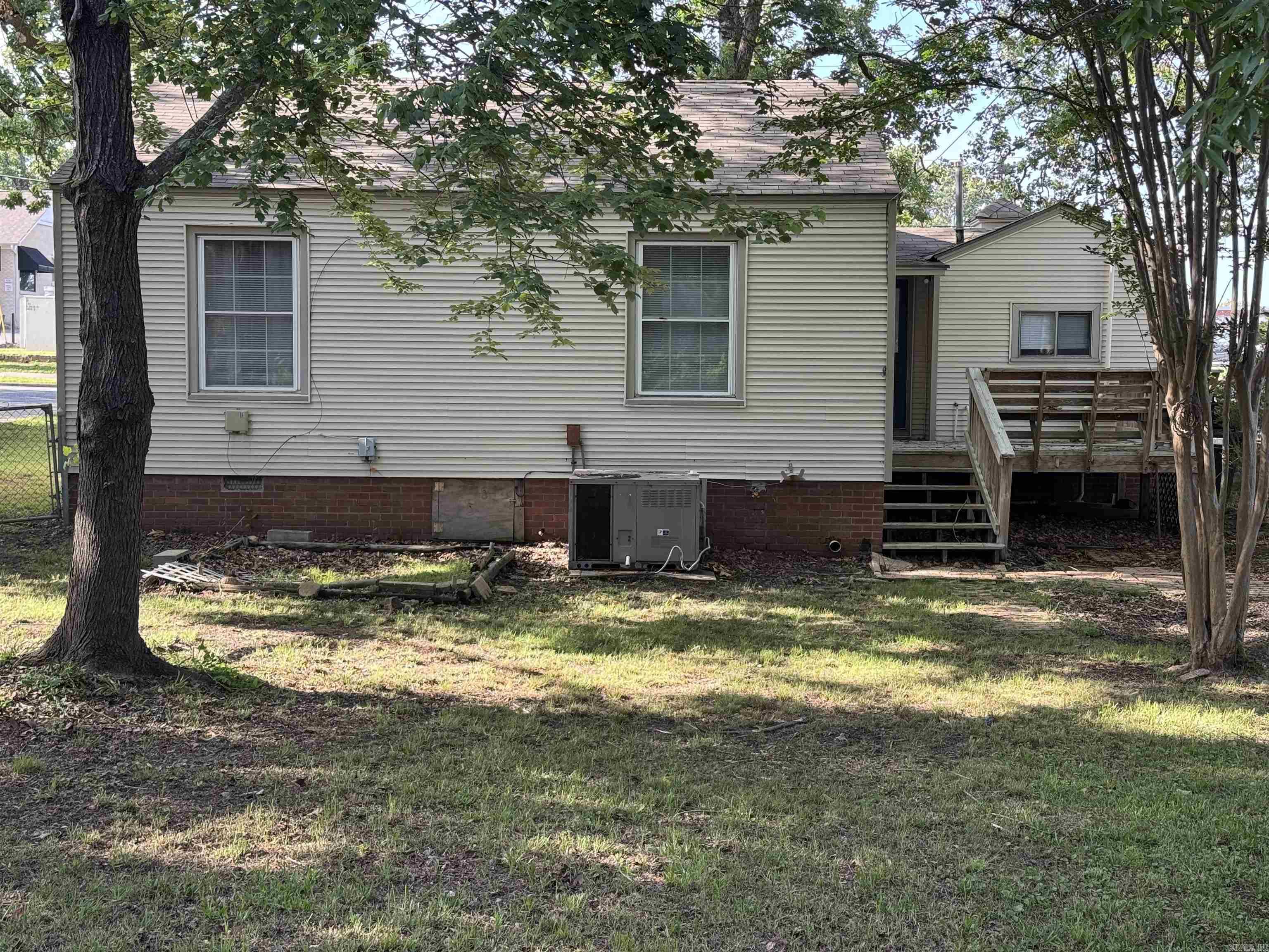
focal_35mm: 48
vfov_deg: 30.3
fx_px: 1760
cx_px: 634
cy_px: 476
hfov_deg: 39.7
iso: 50
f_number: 1.78
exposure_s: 1/189
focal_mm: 6.76
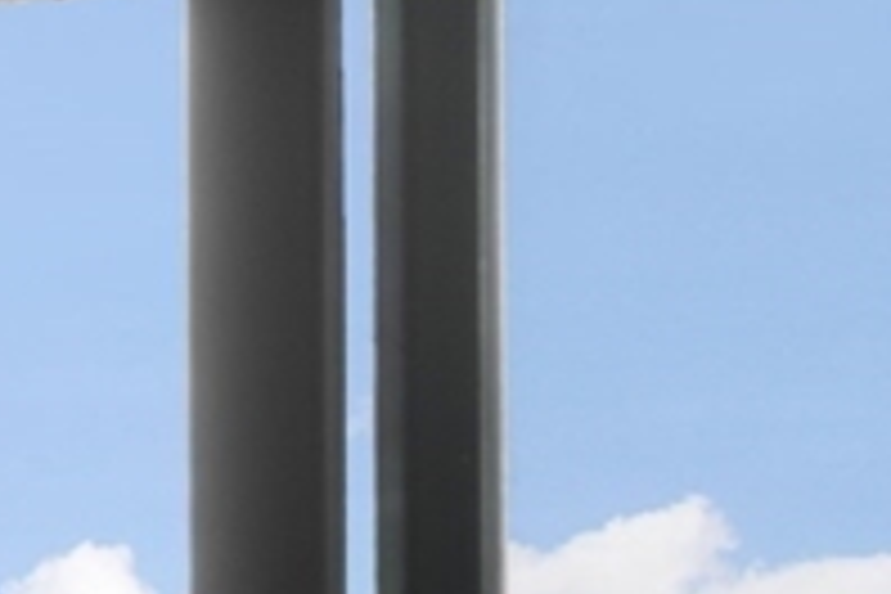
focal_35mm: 254
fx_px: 6286
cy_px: 1298
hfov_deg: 8.0
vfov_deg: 5.3
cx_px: -315
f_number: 8
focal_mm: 33
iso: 200
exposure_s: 1/20
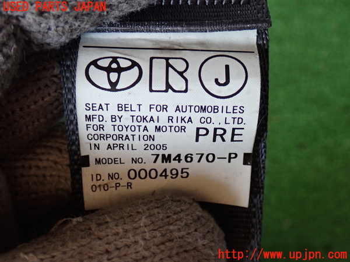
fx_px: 475
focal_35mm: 47
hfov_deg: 40.4
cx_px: 175
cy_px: 131
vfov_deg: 30.9
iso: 320
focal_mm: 8.4
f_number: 3.1
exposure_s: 1/50
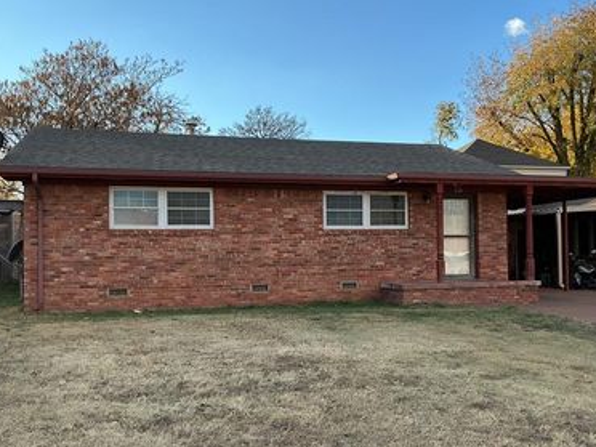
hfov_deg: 47.7
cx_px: 338
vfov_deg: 36.8
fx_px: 671
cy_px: 248
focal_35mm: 39
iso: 25
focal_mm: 3
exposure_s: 1/759
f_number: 1.8
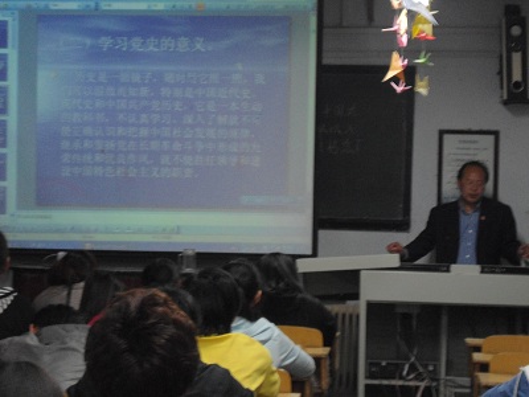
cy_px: 198
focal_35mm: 105
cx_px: 264
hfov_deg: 18.7
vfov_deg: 14.1
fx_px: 1605
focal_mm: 18.8
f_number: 5.9
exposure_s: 1/8
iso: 400
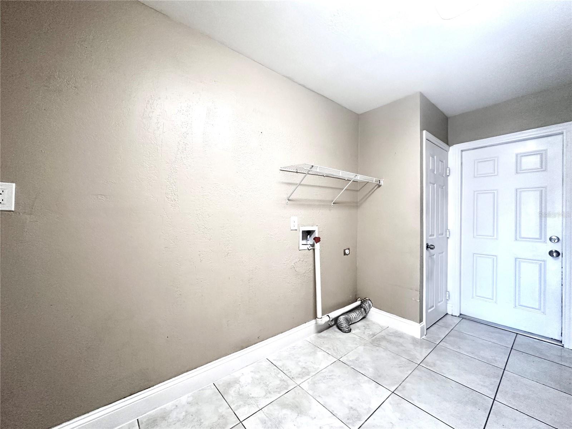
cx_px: 286
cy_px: 214
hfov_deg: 102.1
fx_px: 231
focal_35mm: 14
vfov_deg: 85.7
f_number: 2.2
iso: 200
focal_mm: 2.22
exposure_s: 1/60
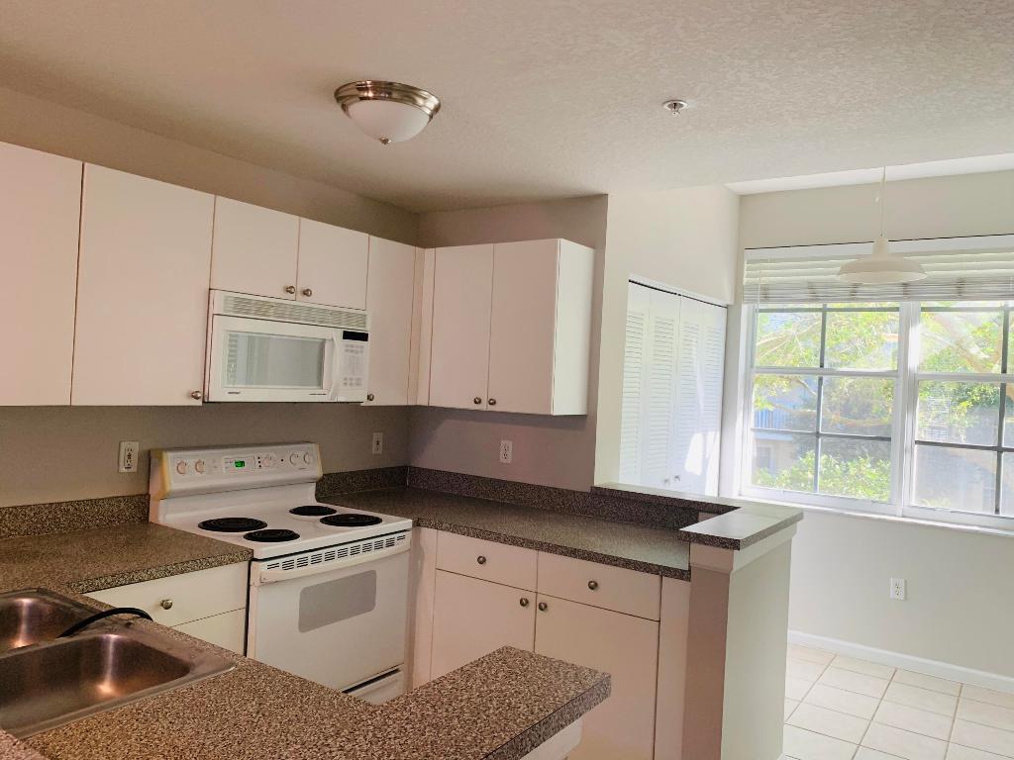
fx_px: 762
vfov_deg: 53.1
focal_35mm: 26
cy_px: 380
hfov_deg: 67.3
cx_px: 507
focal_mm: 4.25
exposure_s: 1/60
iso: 80
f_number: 1.8
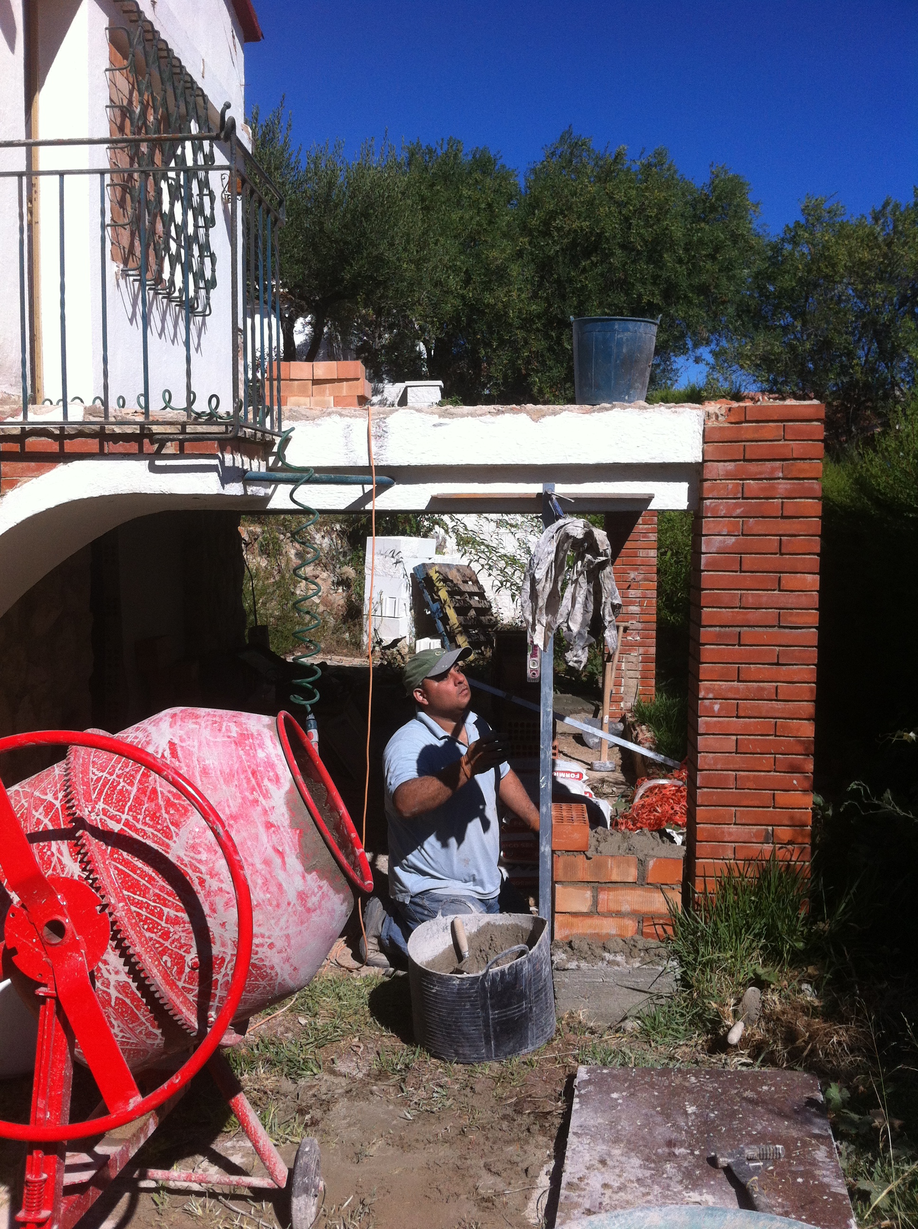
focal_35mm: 35
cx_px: 459
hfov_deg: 40.6
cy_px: 614
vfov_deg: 52.7
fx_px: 1241
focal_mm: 3.85
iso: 80
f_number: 2.8
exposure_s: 1/2011
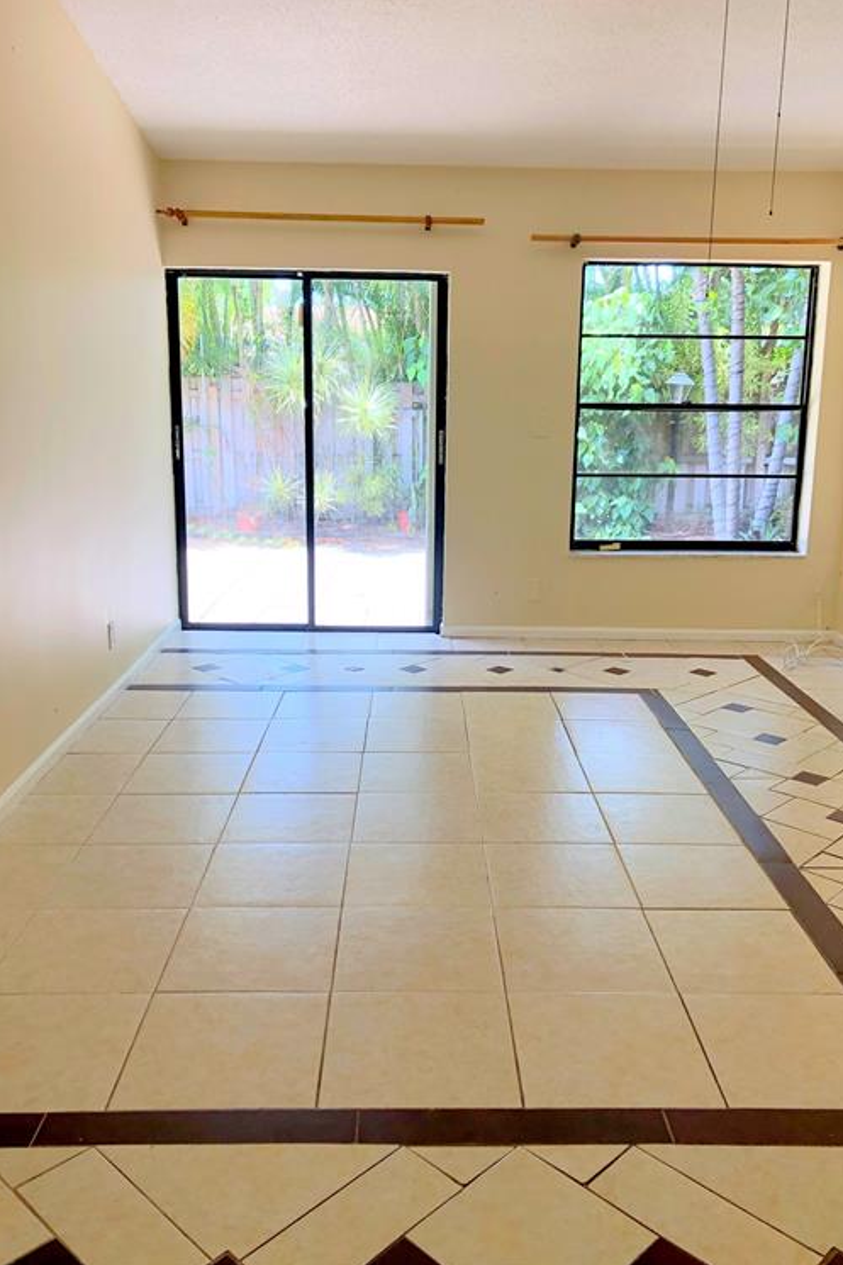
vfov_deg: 61.9
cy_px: 619
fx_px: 1054
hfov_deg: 43.6
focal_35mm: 30
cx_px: 419
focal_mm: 3.99
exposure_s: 1/120
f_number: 1.8
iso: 50
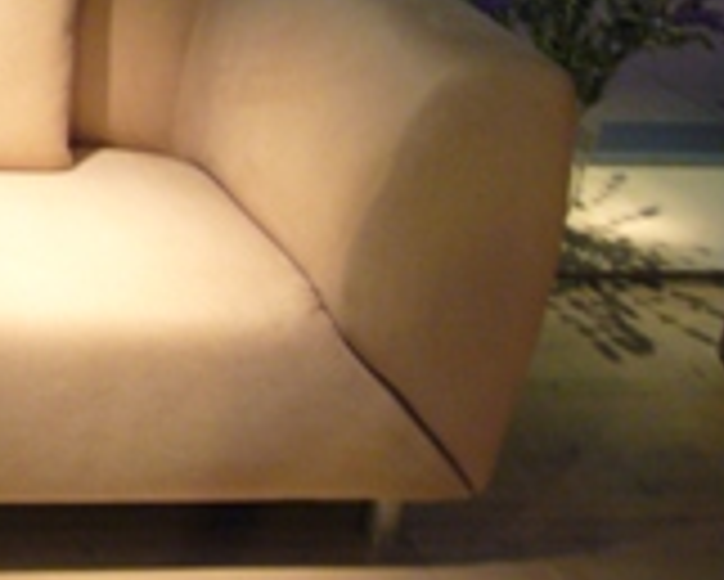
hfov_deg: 22.1
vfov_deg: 19.9
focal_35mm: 76
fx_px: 1629
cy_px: 90
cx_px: -261
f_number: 2.8
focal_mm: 4.6
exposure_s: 1/8
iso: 200
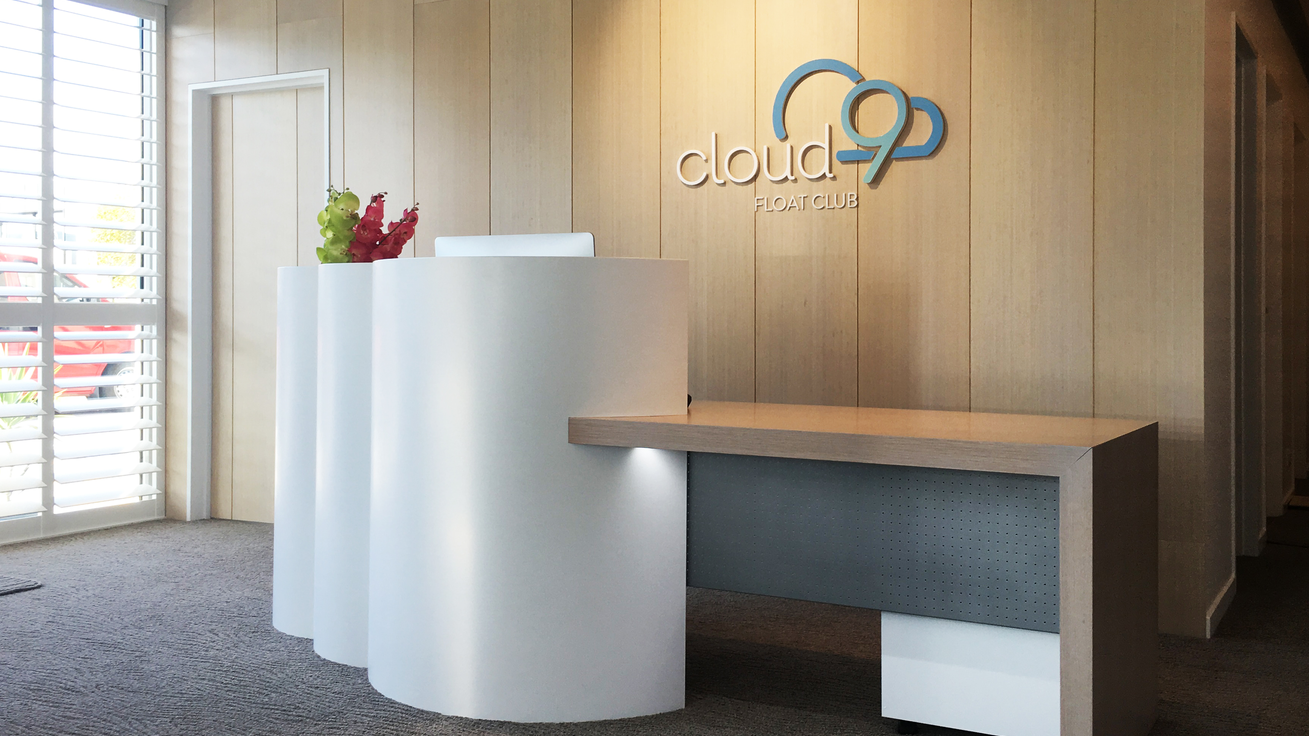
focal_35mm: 37
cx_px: 668
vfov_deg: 32.0
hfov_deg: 54.0
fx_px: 1284
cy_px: 320
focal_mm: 4.15
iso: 25
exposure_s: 1/100
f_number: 2.2
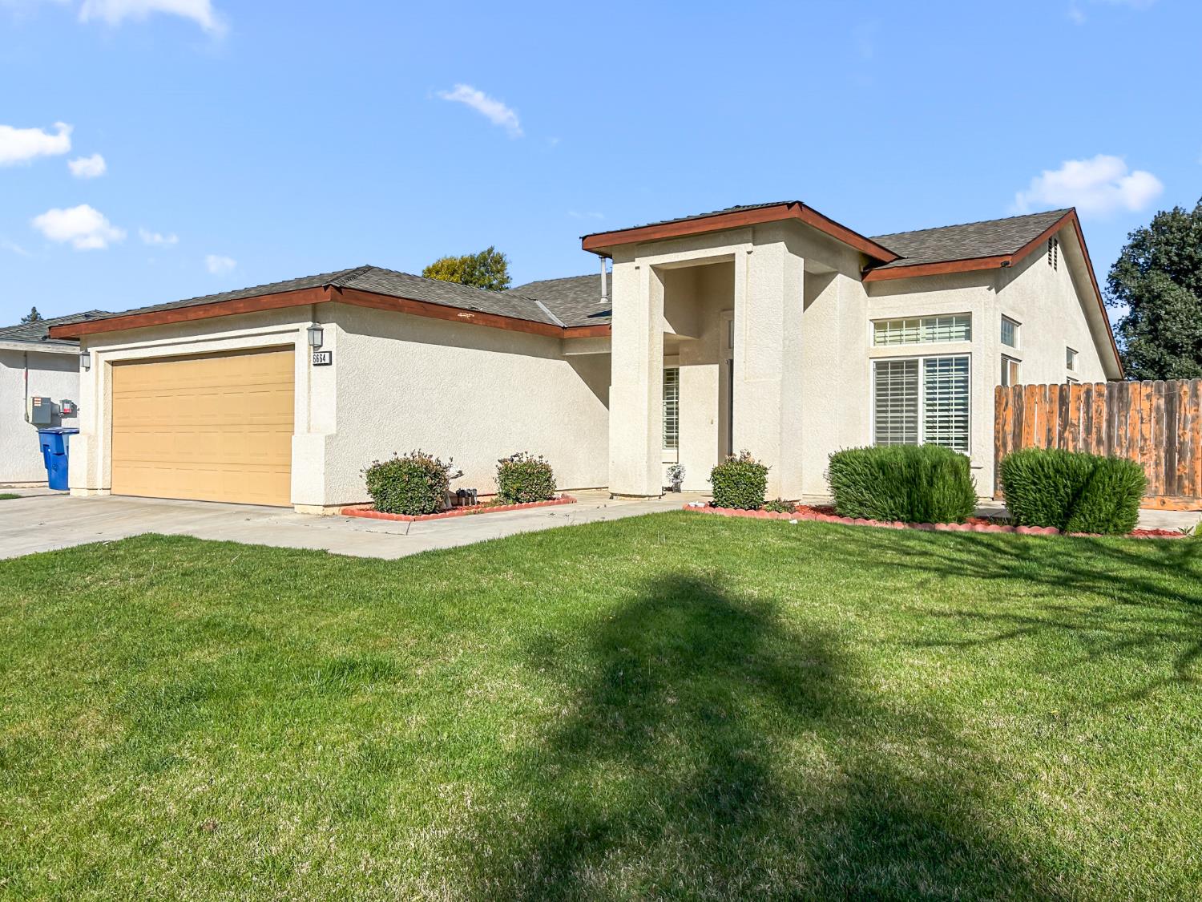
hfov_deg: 67.3
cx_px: 601
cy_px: 451
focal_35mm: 26
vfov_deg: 53.1
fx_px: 903
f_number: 1.5
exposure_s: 1/8000
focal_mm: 5.7
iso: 50
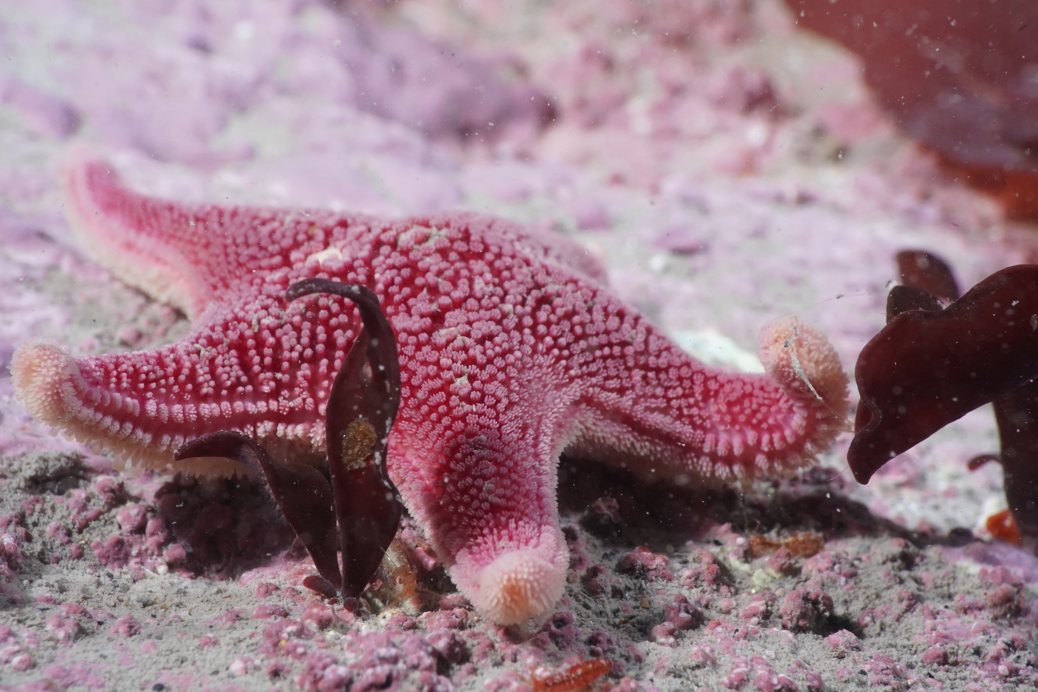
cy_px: 346
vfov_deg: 27.0
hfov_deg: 39.6
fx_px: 1441
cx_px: 519
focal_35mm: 50
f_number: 32
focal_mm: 50
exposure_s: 1/160
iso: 4000
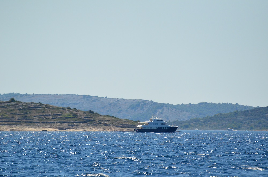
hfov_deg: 5.1
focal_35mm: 405
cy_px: 88
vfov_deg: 3.4
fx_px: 3008
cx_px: 134
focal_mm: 270
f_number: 5.6
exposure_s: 1/8000
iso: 1000
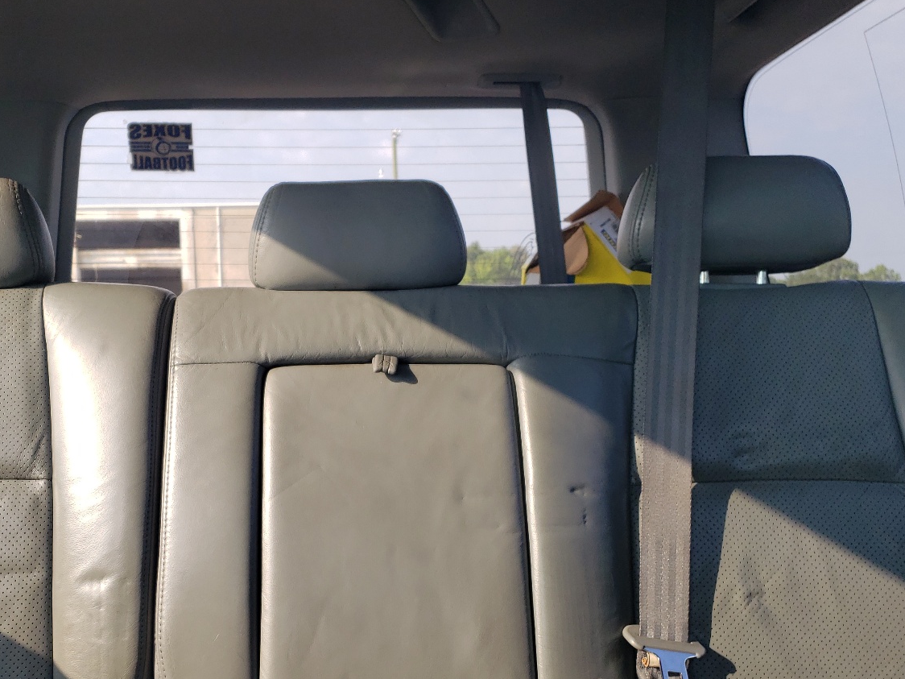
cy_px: 449
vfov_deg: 38.3
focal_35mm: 37
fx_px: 967
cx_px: 352
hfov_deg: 49.8
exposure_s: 1/303
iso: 50
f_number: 1.5
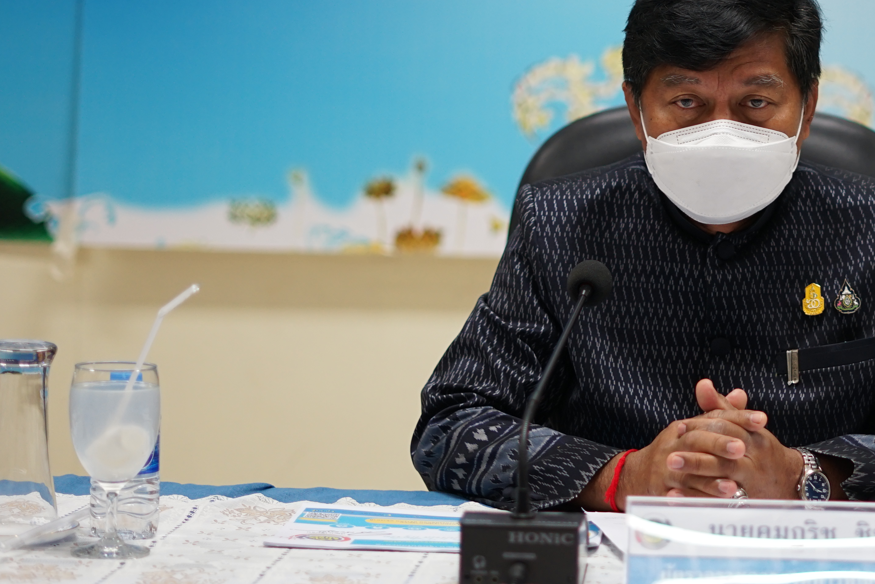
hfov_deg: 19.2
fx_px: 2552
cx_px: 721
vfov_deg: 13.0
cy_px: 95
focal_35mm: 105
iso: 400
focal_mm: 50
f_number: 1.8
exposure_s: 1/200
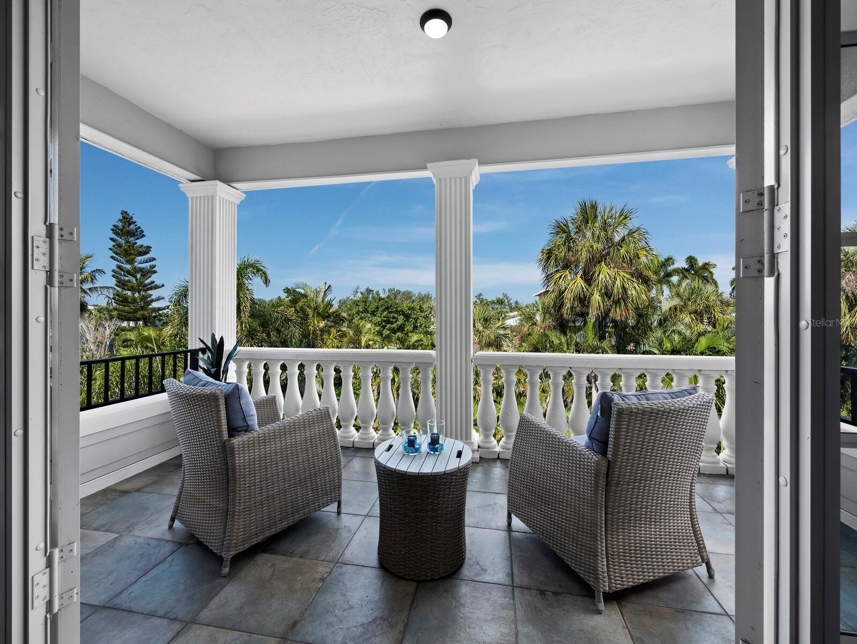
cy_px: 322
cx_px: 428
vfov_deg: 85.7
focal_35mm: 14
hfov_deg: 102.0
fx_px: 347
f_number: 10
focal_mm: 7
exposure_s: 1/40
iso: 250
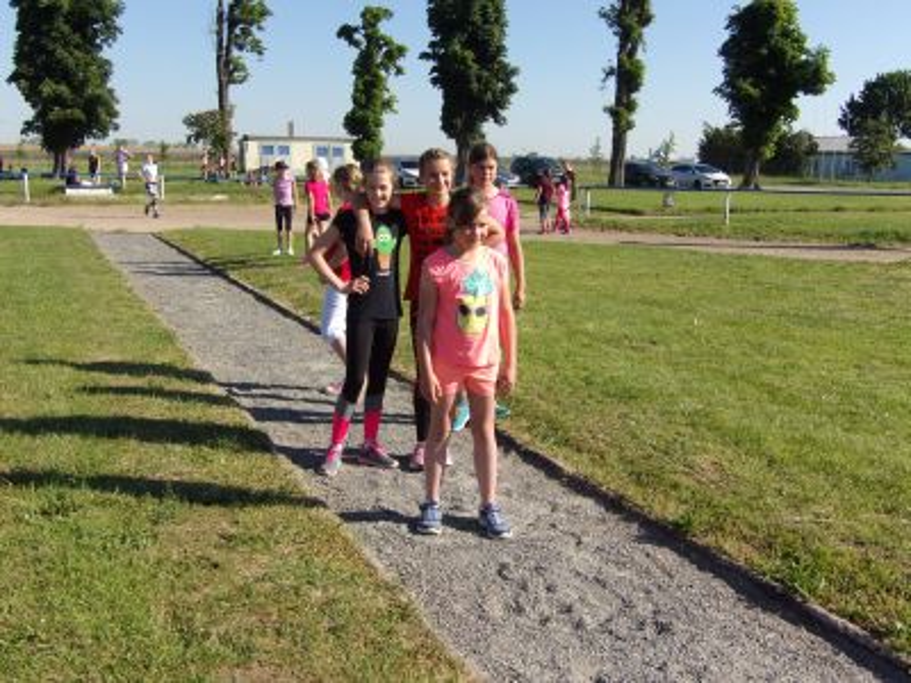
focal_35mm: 36
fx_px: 947
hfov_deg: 51.4
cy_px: 342
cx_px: 456
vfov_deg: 39.7
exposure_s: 1/800
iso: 80
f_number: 3.9
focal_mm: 6.5
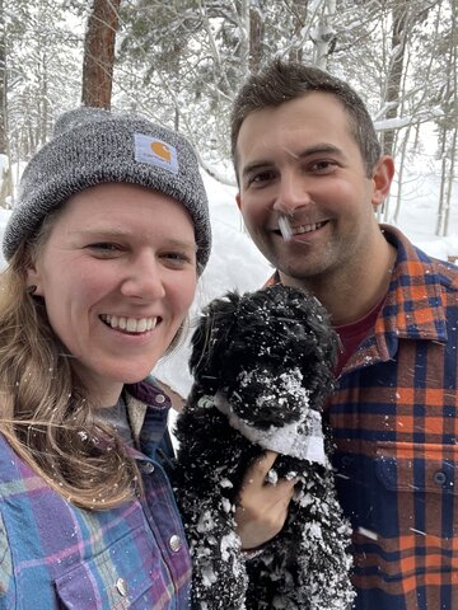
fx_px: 529
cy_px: 305
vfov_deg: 60.0
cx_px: 229
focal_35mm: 30
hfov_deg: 46.8
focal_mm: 2.71
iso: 100
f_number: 2.2
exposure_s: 1/75
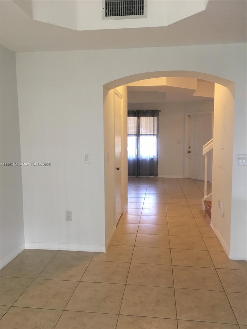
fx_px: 276
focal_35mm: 29
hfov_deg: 48.2
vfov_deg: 61.7
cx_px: 124
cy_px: 164
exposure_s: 1/30
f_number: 2.2
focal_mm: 4.15
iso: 64
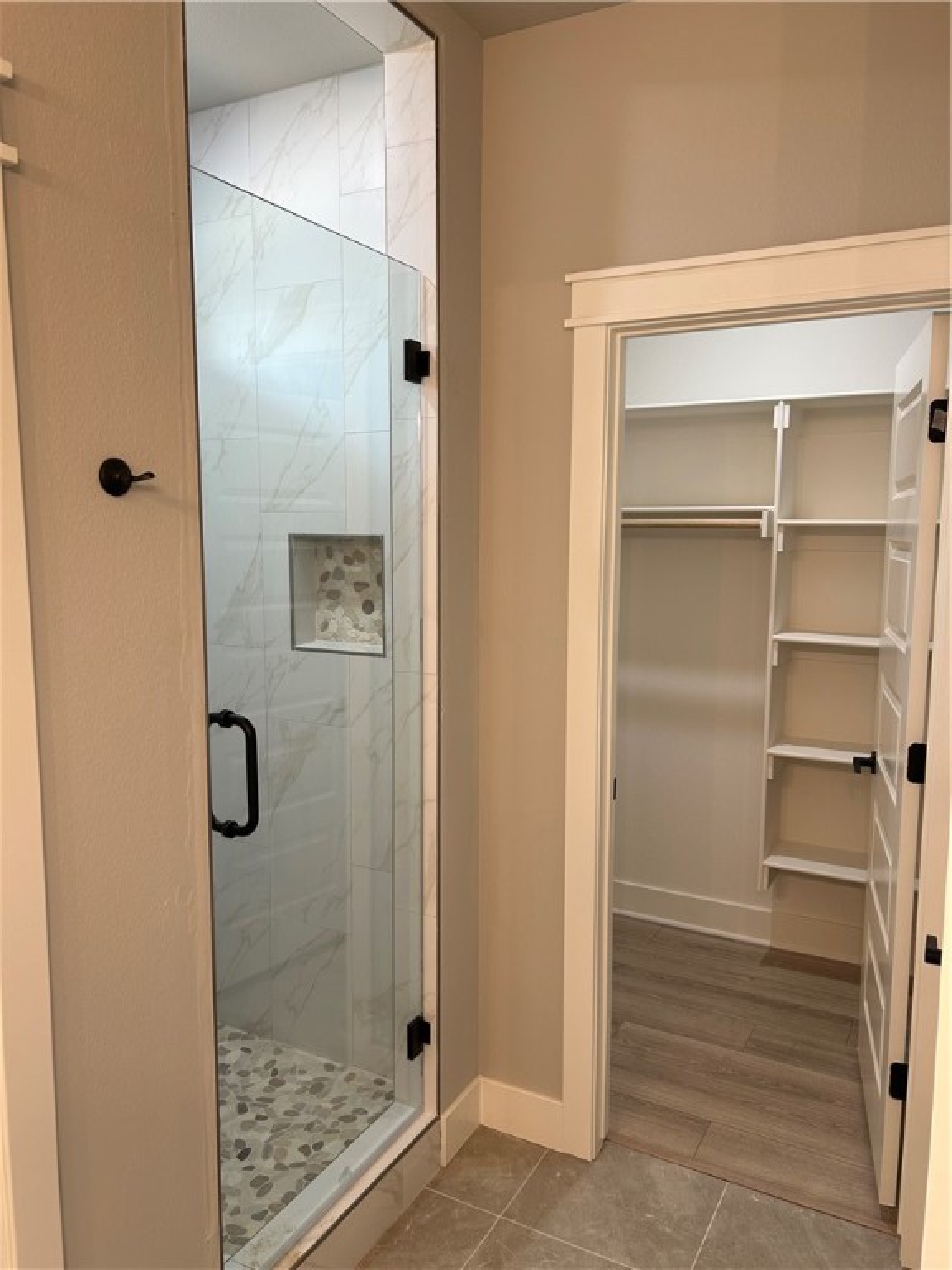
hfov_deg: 53.1
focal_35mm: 26
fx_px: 953
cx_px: 476
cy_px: 635
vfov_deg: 67.3
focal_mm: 5.7
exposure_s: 1/120
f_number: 1.5
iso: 80
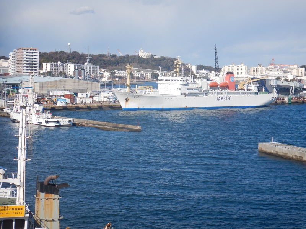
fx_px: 690
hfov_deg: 25.0
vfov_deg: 18.9
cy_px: 114
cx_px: 153
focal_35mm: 78
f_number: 4.6
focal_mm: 14.1
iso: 125
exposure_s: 1/1000
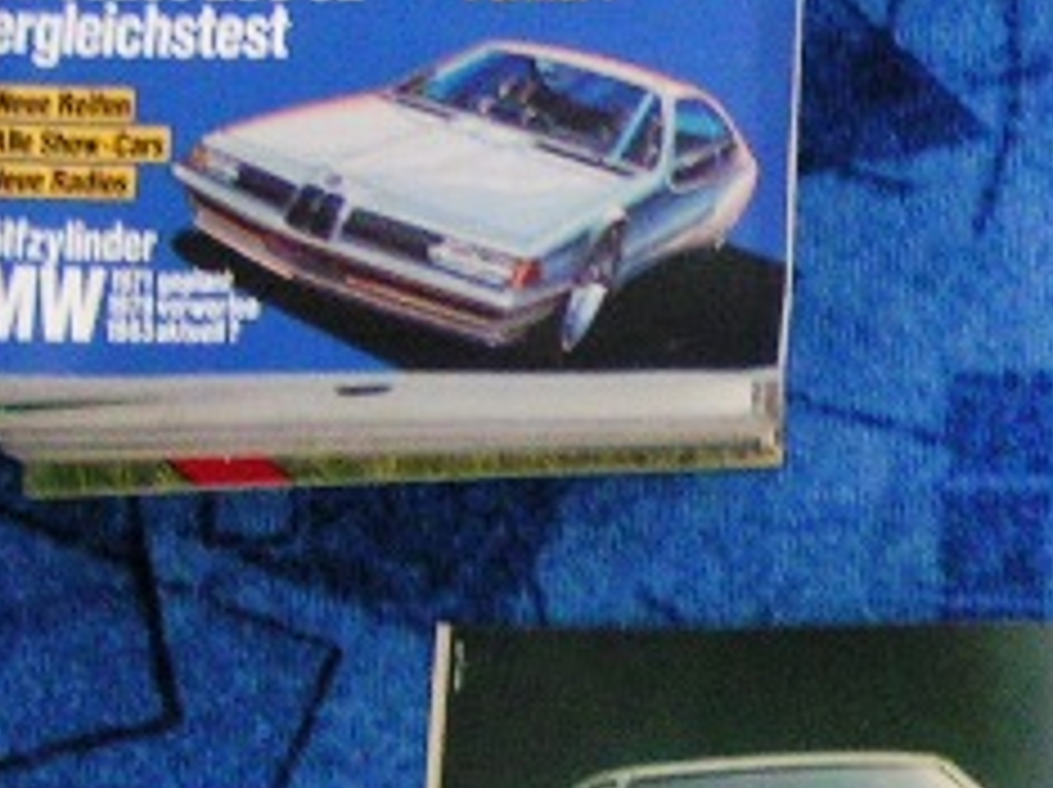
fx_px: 3950
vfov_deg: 11.4
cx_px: 1462
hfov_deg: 14.4
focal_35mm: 130
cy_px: 558
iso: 200
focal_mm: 5.8
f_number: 2.8
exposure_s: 1/25
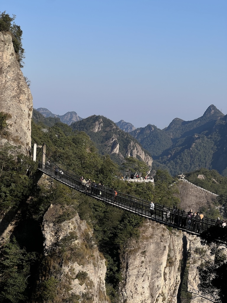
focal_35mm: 77
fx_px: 673
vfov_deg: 25.3
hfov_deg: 19.1
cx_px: 114
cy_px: 152
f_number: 2.8
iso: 32
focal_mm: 9
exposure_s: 1/673
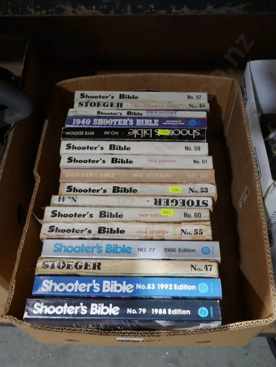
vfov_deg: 56.8
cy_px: 184
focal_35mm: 32
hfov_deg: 44.2
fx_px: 340
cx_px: 138
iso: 800
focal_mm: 16
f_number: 3.6
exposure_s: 1/60
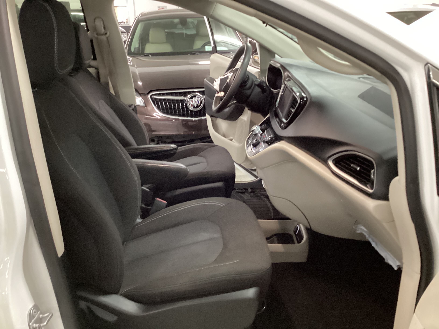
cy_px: 164
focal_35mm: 31
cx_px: 220
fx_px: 393
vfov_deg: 45.4
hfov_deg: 58.4
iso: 500
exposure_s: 1/25
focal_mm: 3.3
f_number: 2.4
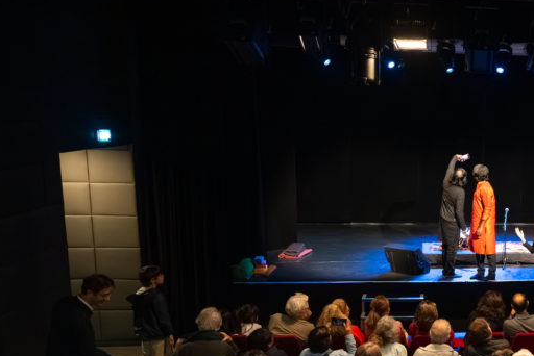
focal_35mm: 48
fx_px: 712
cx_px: 528
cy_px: 242
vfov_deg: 27.9
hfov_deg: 37.0
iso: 8000
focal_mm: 24
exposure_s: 1/60
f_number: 4
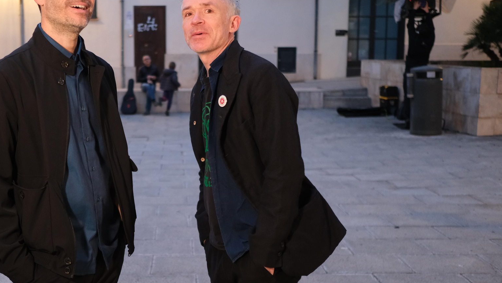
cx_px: 180
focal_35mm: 48
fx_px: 639
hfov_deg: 42.5
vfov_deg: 24.9
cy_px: 133
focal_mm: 23
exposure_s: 1/52
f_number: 2
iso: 1600
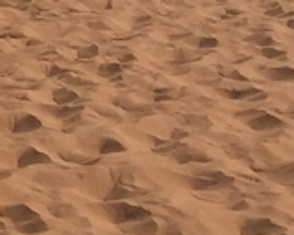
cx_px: -459
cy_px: -354
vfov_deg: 6.5
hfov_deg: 7.8
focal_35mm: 226
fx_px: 1966
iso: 32
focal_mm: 4.15
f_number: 2.2
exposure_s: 1/3968
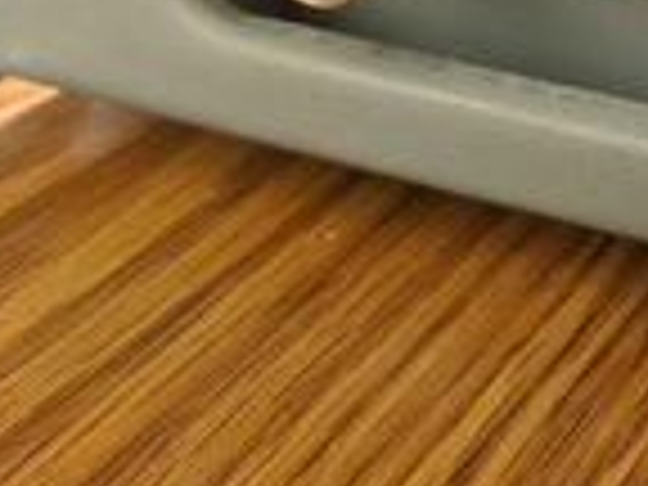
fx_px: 1348
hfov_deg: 23.7
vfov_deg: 19.8
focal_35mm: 72
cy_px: -4
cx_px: 850
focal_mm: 4.67
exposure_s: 1/15
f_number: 2
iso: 2993
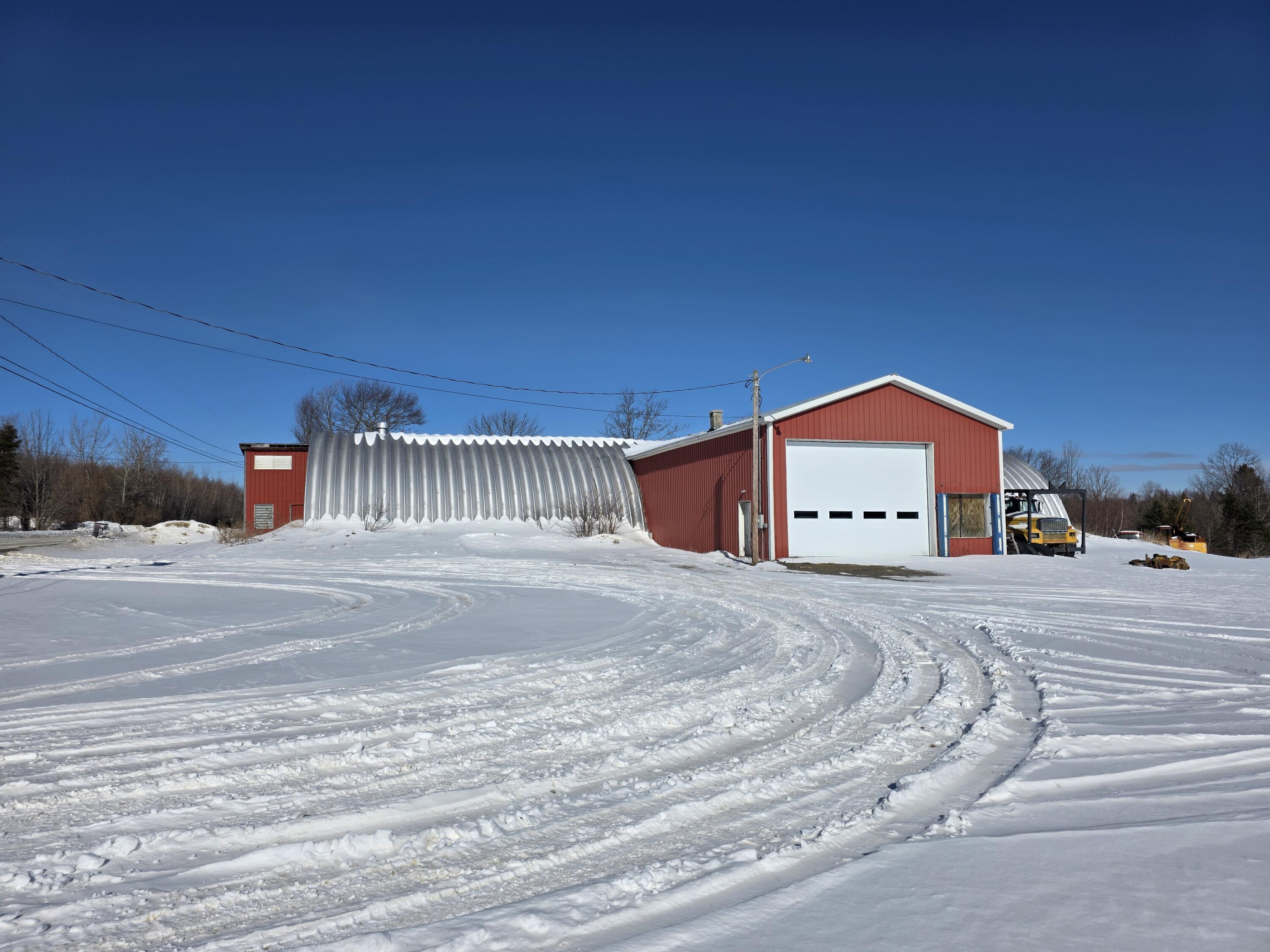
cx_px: 635
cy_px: 476
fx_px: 844
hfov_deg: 73.9
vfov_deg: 58.9
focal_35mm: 23
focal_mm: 6.3
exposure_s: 1/7944
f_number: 1.7
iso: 32
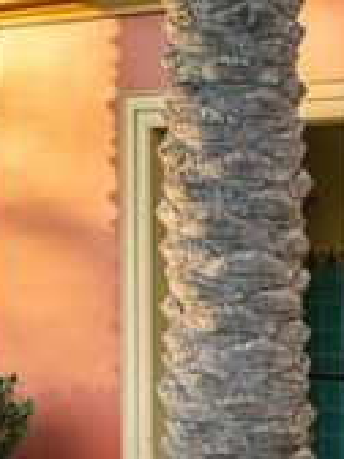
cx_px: 726
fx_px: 1868
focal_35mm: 141
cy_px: 254
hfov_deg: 9.7
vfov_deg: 14.0
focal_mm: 24
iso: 160
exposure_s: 1/60
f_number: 8
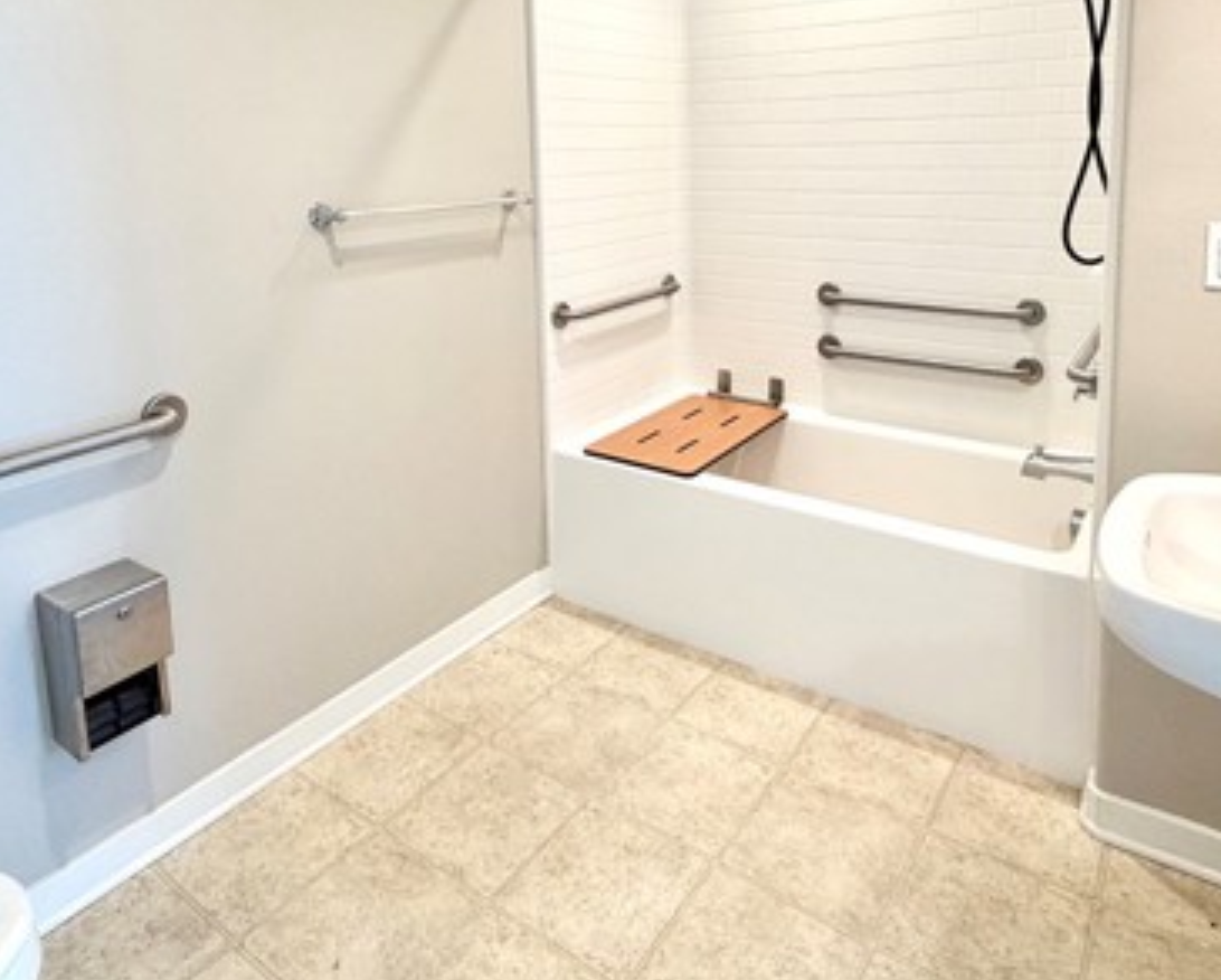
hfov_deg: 70.2
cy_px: 248
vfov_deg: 56.1
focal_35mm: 24
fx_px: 868
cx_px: 641
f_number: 2.2
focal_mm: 2.22
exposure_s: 1/120
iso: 160
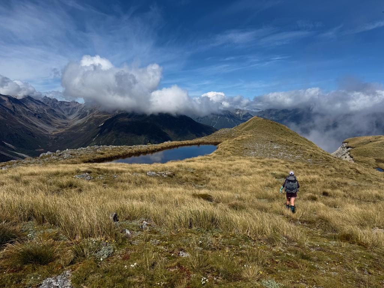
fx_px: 266
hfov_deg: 71.6
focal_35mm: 24
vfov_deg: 56.8
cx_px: 192
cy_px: 144
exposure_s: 1/9091
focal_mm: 6.76
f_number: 1.78
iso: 80
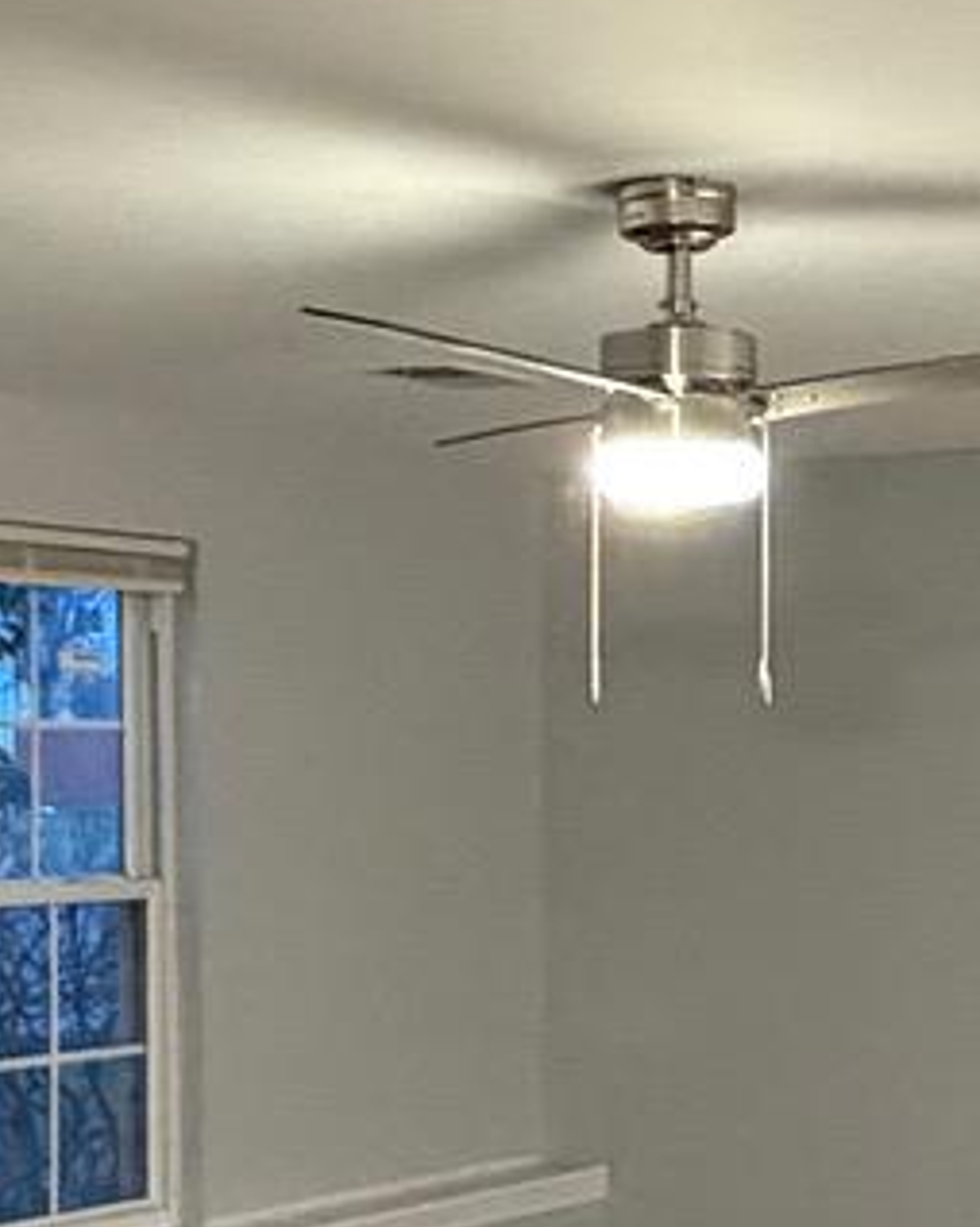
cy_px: 745
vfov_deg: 21.7
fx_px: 3194
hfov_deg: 17.4
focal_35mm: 88
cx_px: 675
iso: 640
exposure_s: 1/60
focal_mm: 2.22
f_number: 2.2
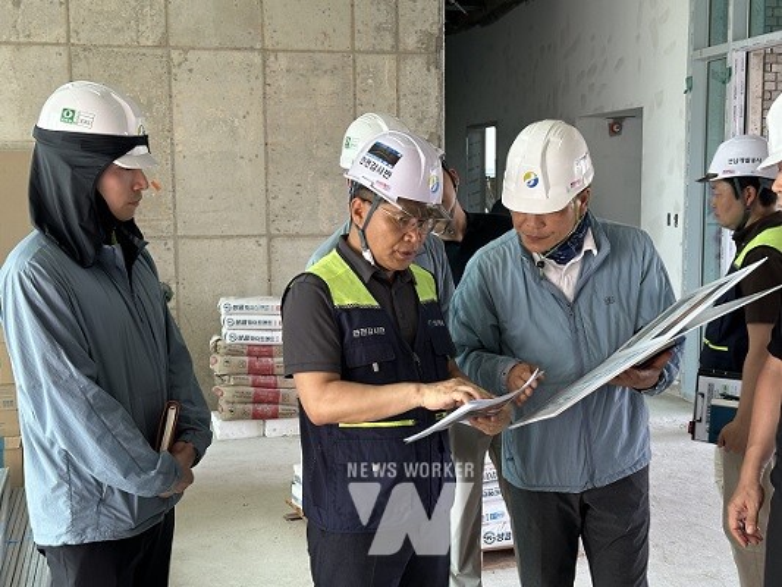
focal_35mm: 48
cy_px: 294
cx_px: 391
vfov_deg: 30.3
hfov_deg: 39.6
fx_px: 1085
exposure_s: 1/121
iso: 64
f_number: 1.78
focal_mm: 6.86
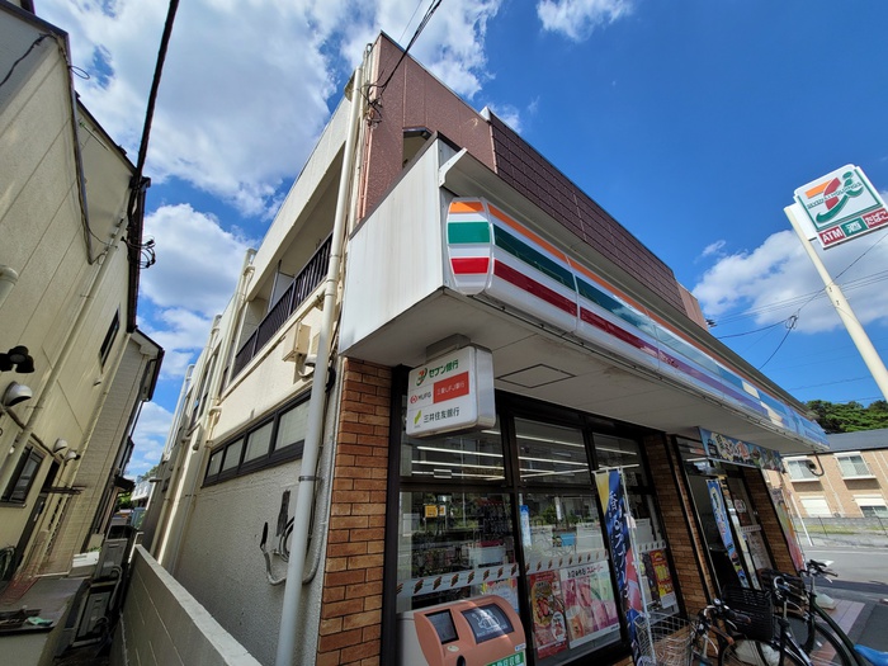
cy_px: 333
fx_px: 333
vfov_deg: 89.9
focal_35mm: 13
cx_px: 444
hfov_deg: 106.2
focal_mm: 2.2
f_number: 2.2
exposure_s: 1/1920
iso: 64
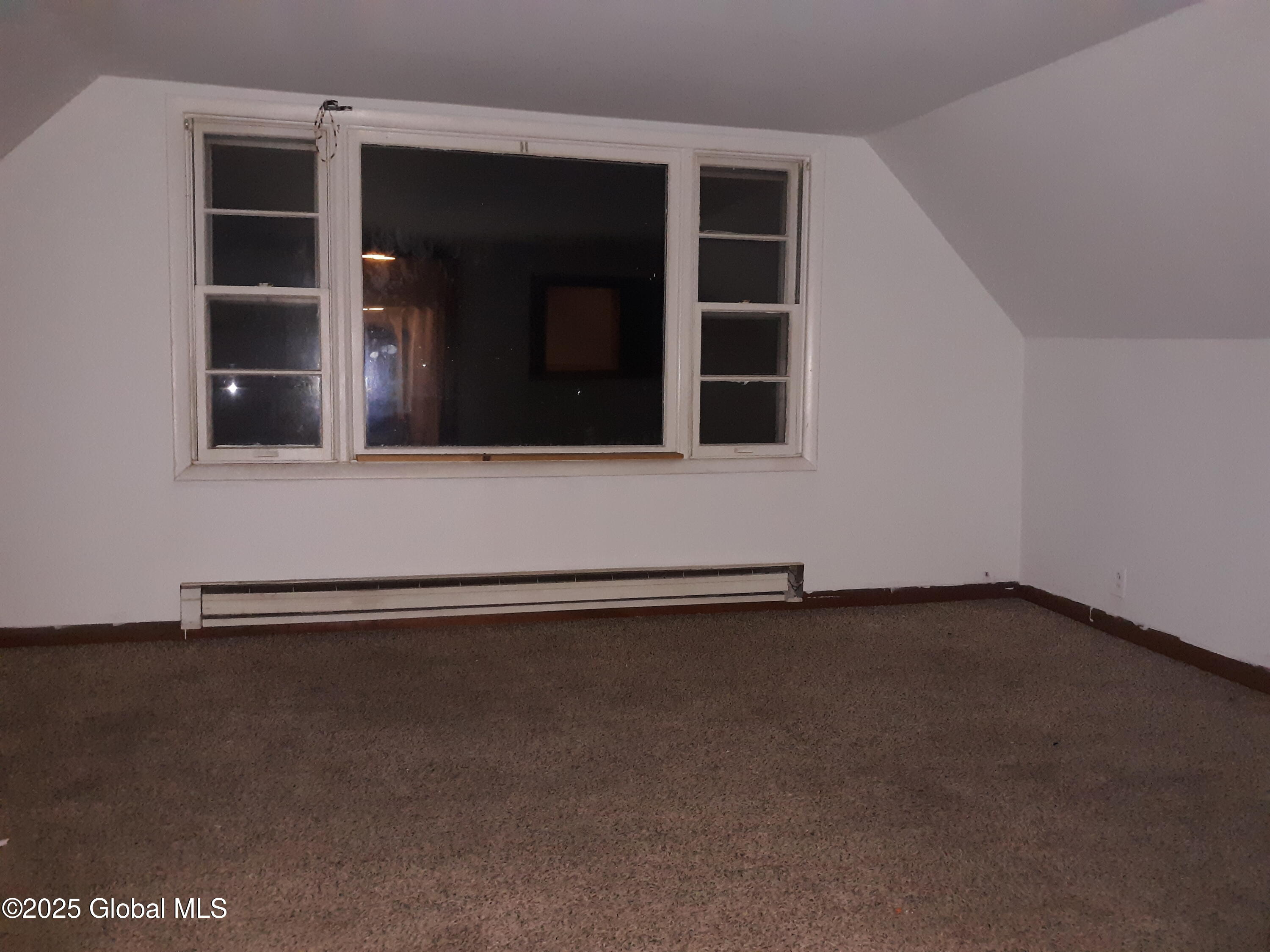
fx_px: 1027
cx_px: 635
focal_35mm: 28
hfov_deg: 63.4
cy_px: 476
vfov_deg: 49.7
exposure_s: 1/24
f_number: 1.7
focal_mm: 3.7
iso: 500
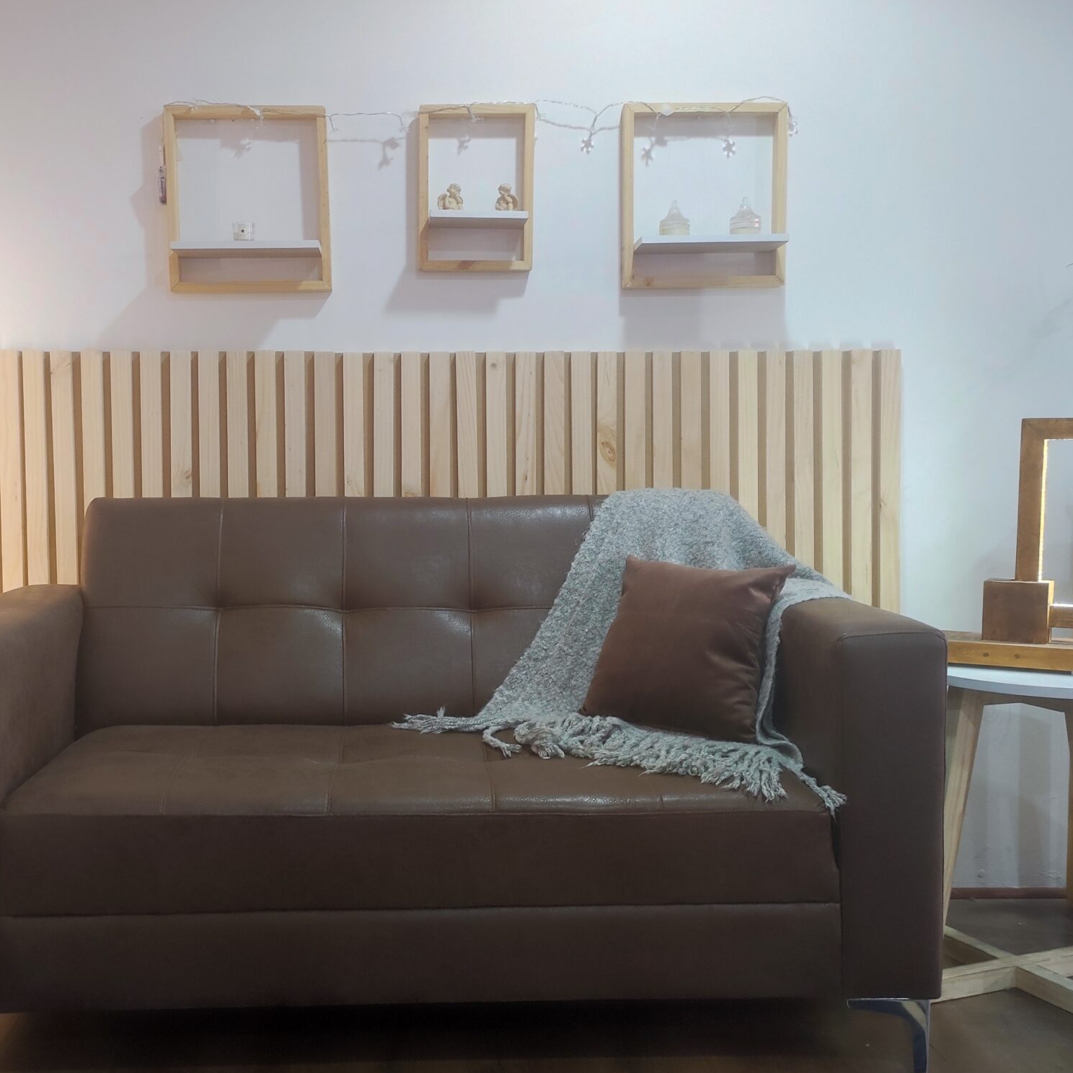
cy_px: 582
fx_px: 1333
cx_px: 438
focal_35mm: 38
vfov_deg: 43.8
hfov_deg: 43.7
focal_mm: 4.7
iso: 560
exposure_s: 1/50
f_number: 1.79
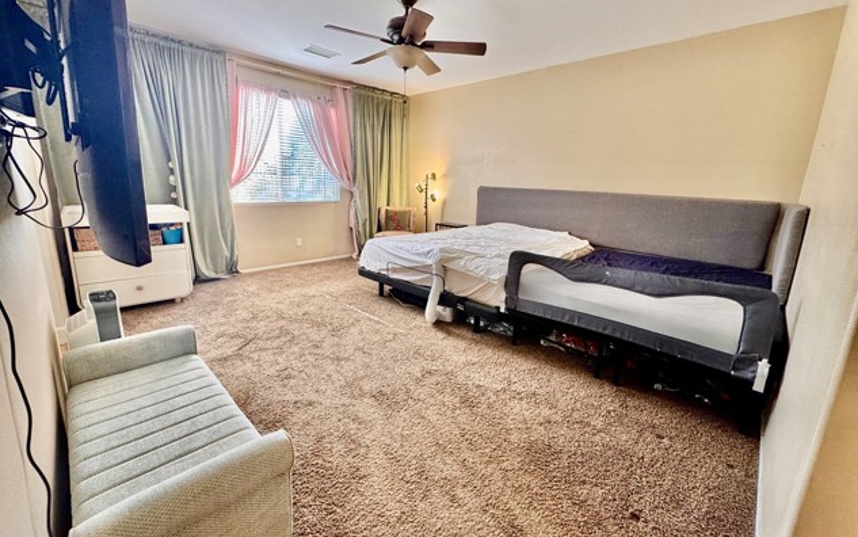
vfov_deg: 74.8
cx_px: 427
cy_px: 254
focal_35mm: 15
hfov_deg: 101.4
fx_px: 351
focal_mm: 2.22
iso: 250
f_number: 2.2
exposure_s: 1/120
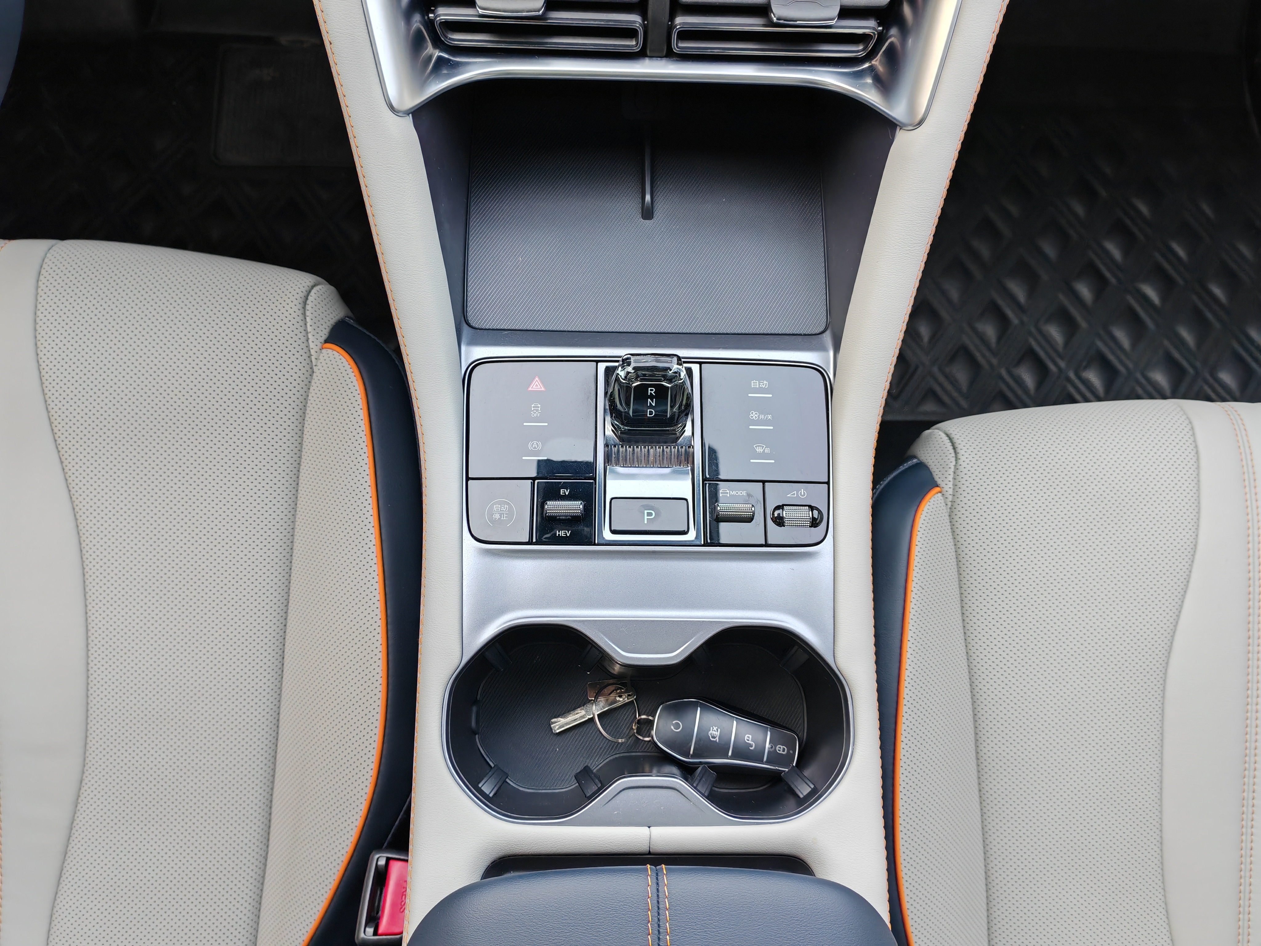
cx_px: 630
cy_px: 473
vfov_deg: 51.4
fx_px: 984
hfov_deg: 65.3
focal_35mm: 27
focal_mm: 5.52
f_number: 1.9
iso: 125
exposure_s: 1/91
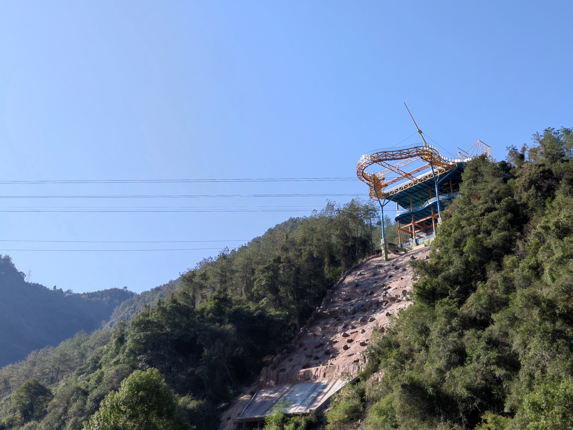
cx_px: 315
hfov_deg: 55.2
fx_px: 546
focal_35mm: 33
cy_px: 163
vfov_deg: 42.6
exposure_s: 1/1365
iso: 50
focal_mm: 6.72
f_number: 1.69
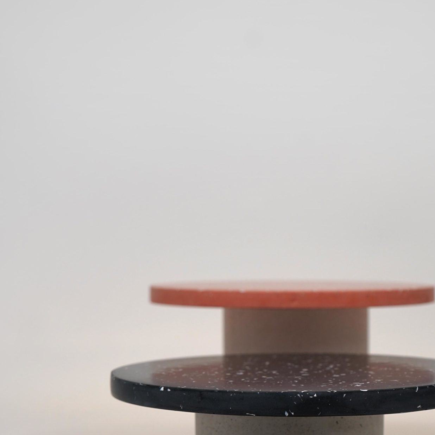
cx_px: 295
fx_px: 1251
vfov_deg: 19.4
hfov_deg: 19.7
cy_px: 391
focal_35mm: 88
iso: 500
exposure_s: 1/160
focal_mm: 50
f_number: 4
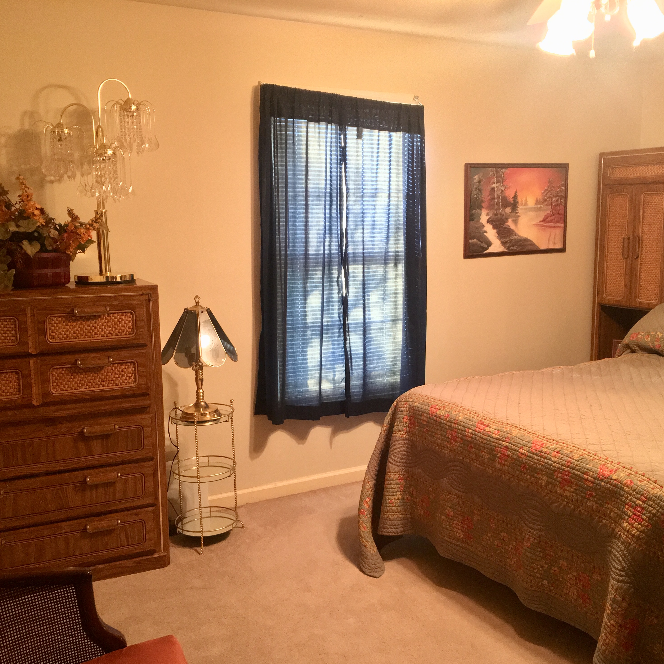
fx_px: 760
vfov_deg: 47.2
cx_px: 348
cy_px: 338
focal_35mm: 35
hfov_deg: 47.2
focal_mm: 4.15
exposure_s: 1/17
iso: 200
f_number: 2.2
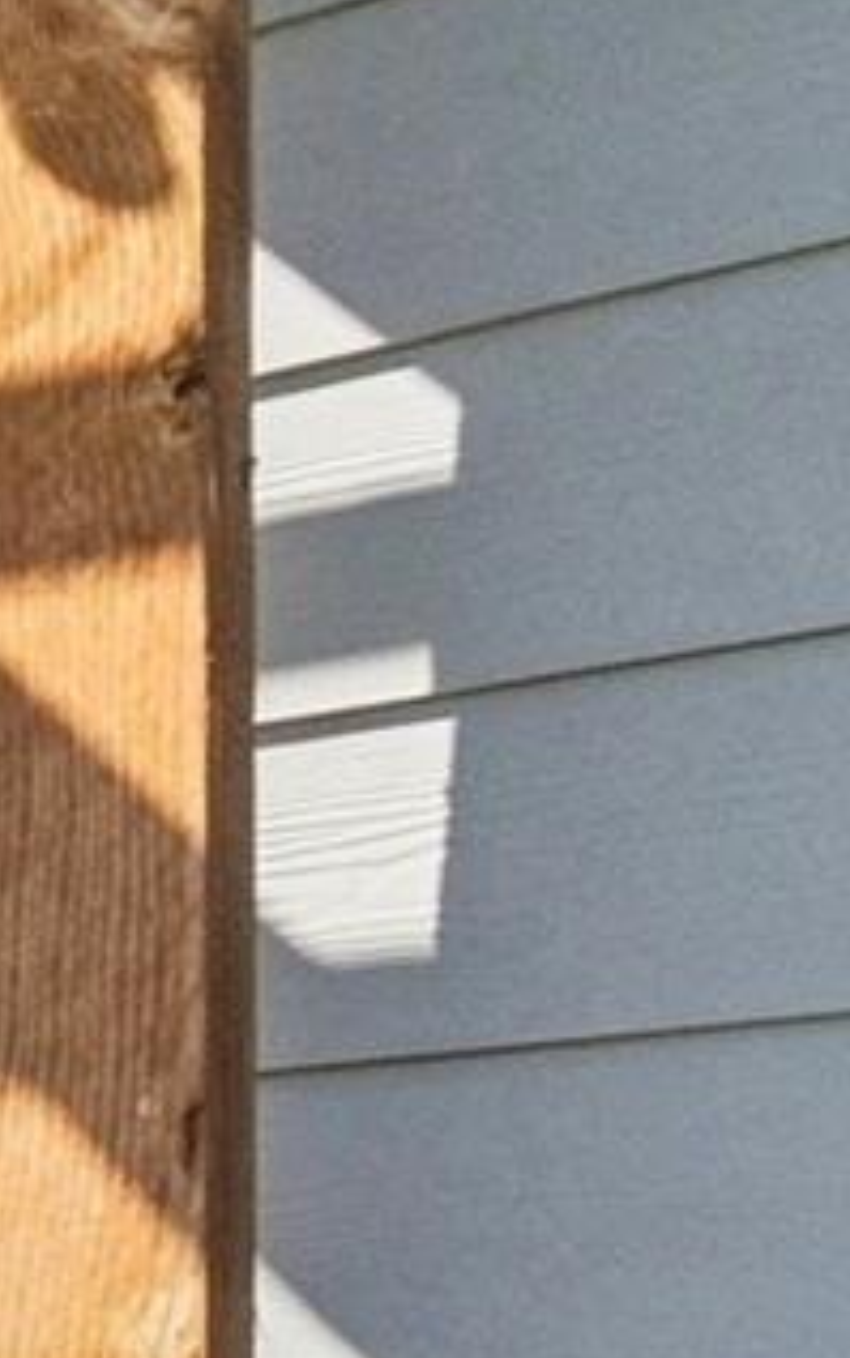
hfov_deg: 8.4
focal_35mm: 77
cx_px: -2494
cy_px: 1674
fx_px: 2851
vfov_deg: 24.1
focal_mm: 10
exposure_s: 1/1000
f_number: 8
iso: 400
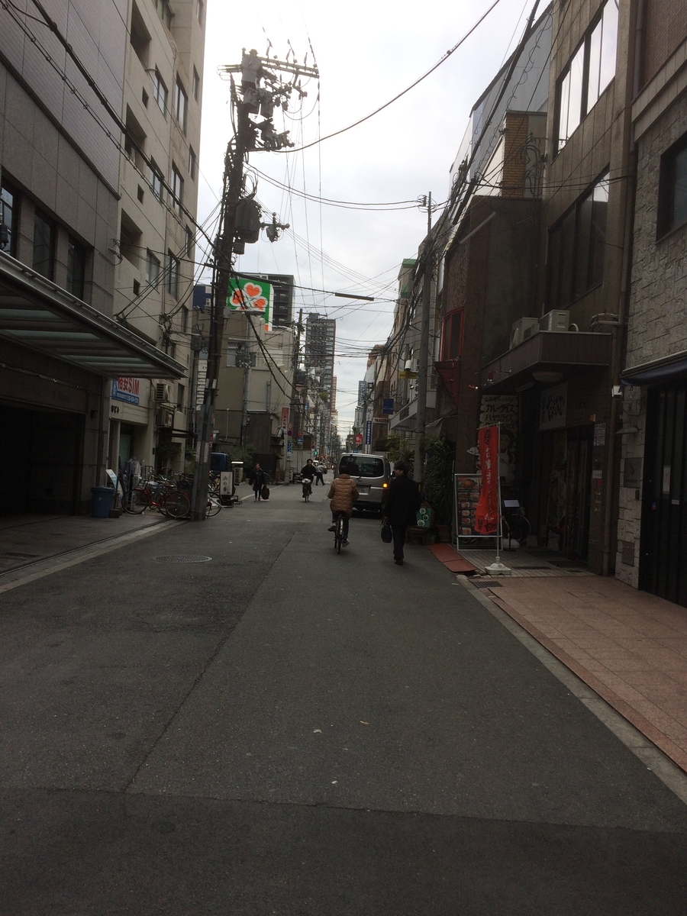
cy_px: 458
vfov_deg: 61.7
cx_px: 344
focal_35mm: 29
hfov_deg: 48.2
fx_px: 767
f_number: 2.2
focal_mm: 4.15
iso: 32
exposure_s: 1/540
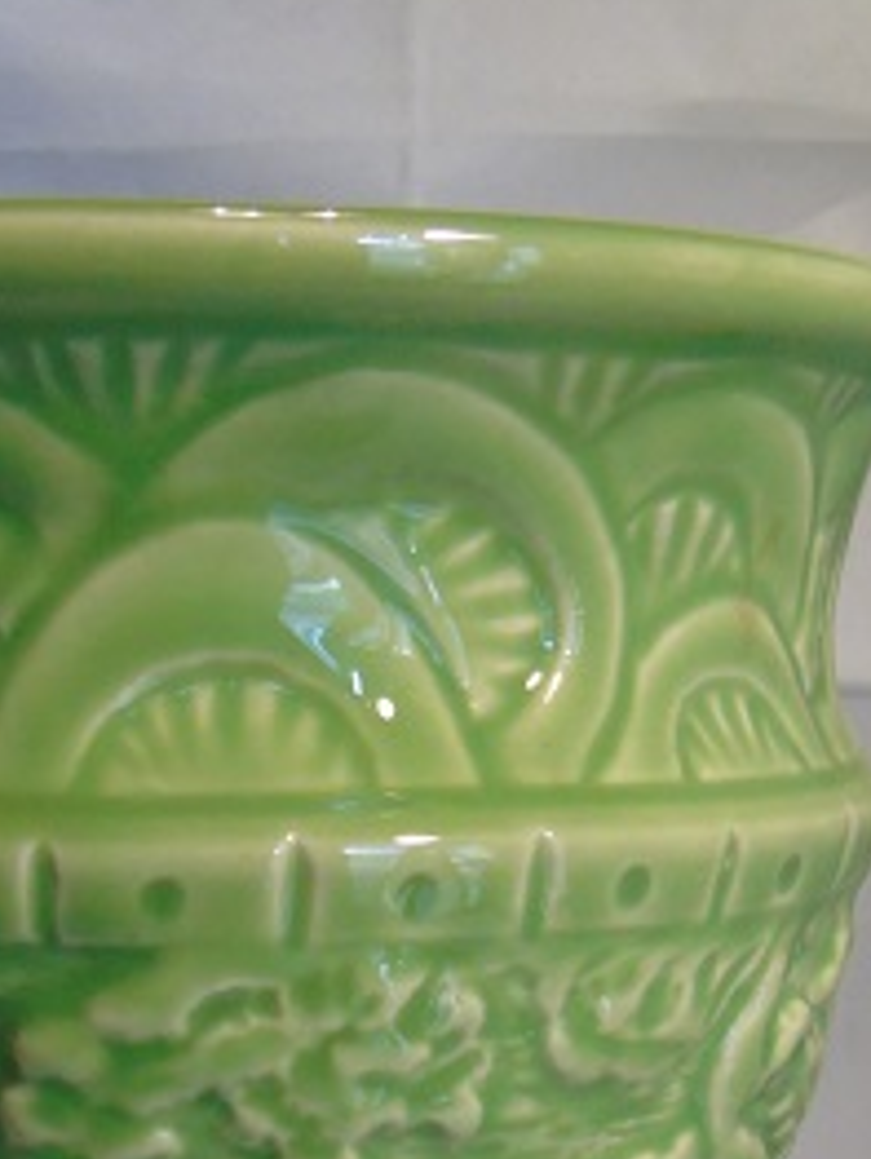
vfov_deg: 28.4
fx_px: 2043
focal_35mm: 61
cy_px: 1314
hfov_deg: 23.9
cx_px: 274
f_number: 3.4
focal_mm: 4.4
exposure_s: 1/30
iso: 320
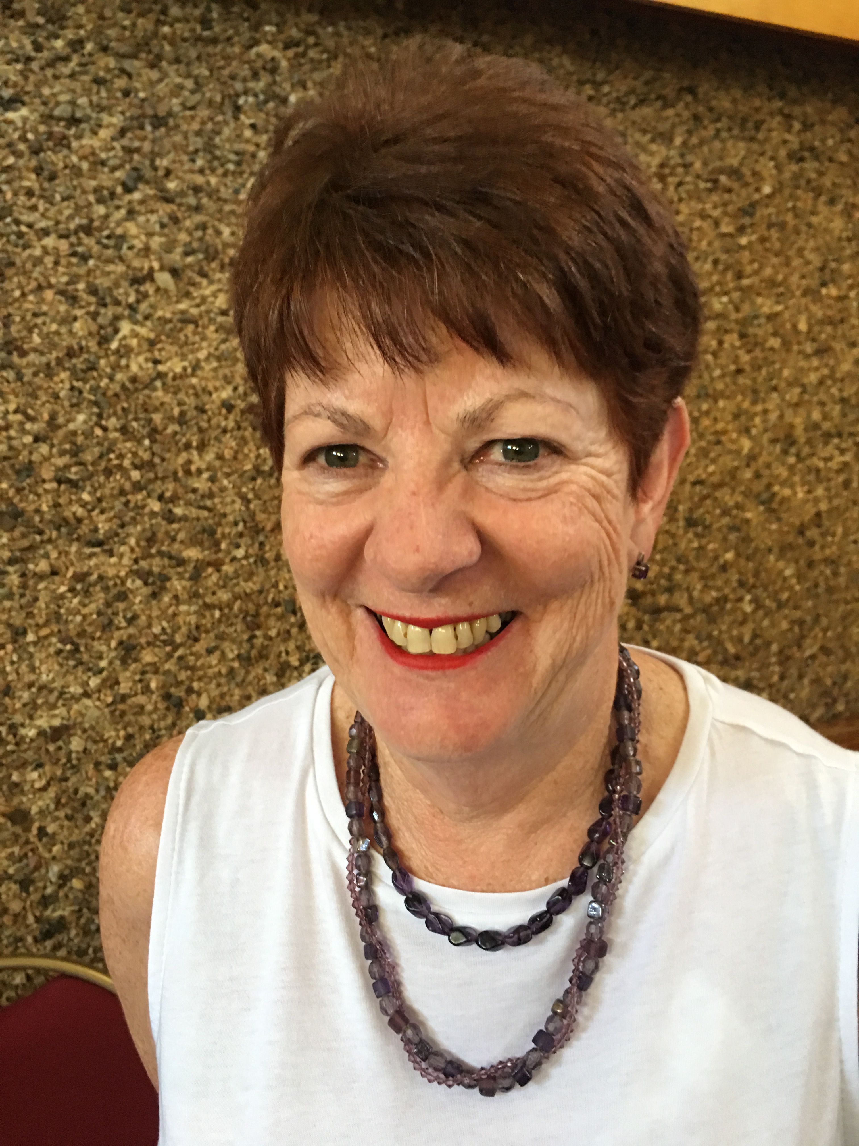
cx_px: 430
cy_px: 573
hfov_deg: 48.2
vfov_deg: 61.7
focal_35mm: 29
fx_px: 960
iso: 80
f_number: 2.2
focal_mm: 4.15
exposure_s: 1/10
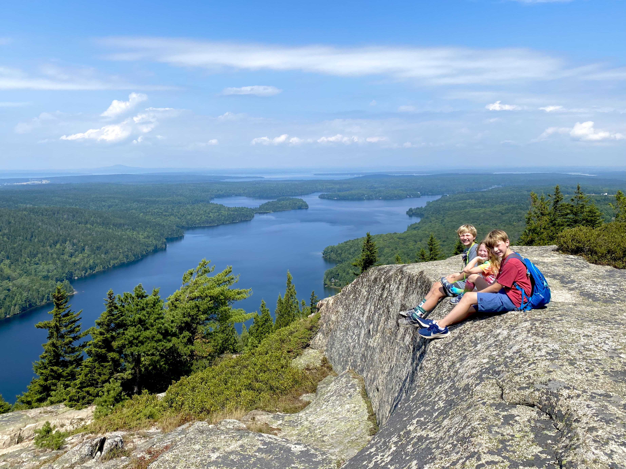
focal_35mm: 26
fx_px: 470
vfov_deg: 53.1
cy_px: 234
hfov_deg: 67.3
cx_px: 313
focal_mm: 4.25
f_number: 1.8
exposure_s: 1/2890
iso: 32
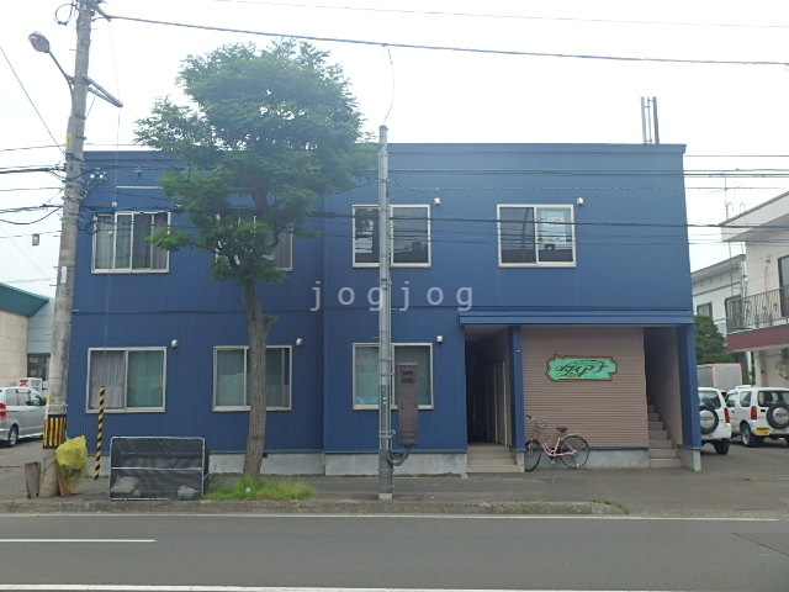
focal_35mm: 36
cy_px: 296
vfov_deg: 39.7
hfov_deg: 51.4
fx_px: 821
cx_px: 394
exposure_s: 1/320
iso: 125
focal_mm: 6.4
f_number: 5
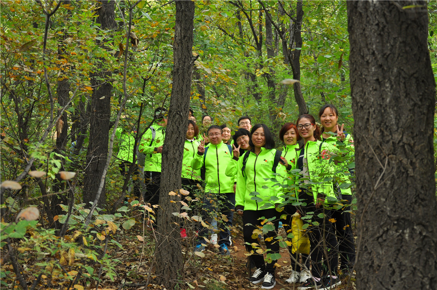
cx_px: 218
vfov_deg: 25.7
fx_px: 636
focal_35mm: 52
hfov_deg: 37.9
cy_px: 145
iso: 250
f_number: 4.5
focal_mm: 35
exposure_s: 1/80
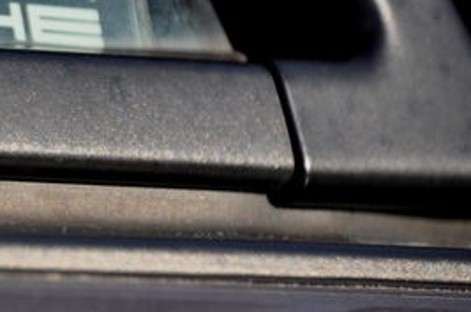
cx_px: -199
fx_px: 16886
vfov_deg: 1.1
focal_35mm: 1293
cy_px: 18
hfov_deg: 1.6
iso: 500
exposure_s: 1/320
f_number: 6.3
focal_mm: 300
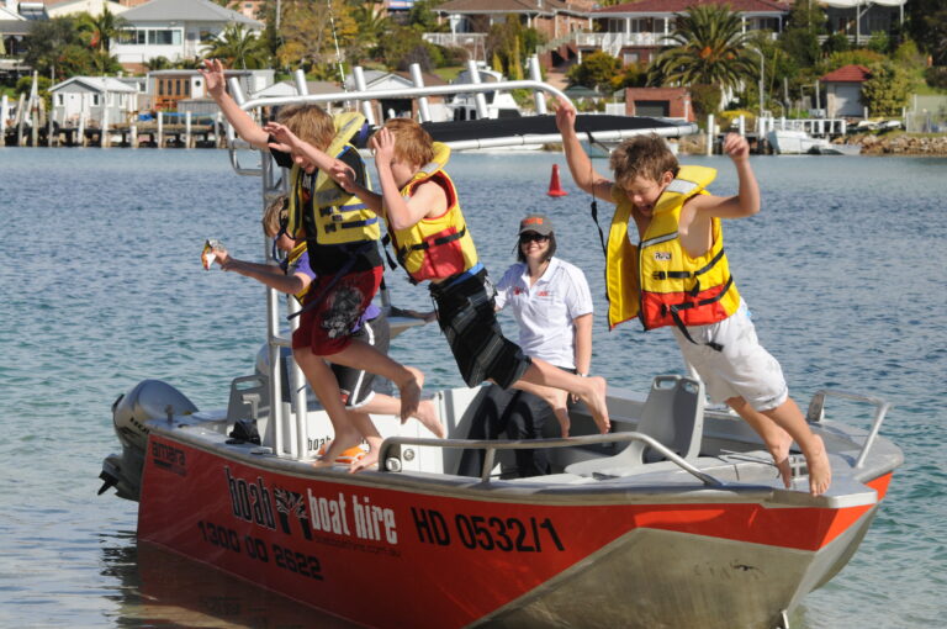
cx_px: 474
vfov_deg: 13.0
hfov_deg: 19.5
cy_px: 314
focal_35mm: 105
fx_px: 2759
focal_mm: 70
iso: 500
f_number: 10
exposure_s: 1/320
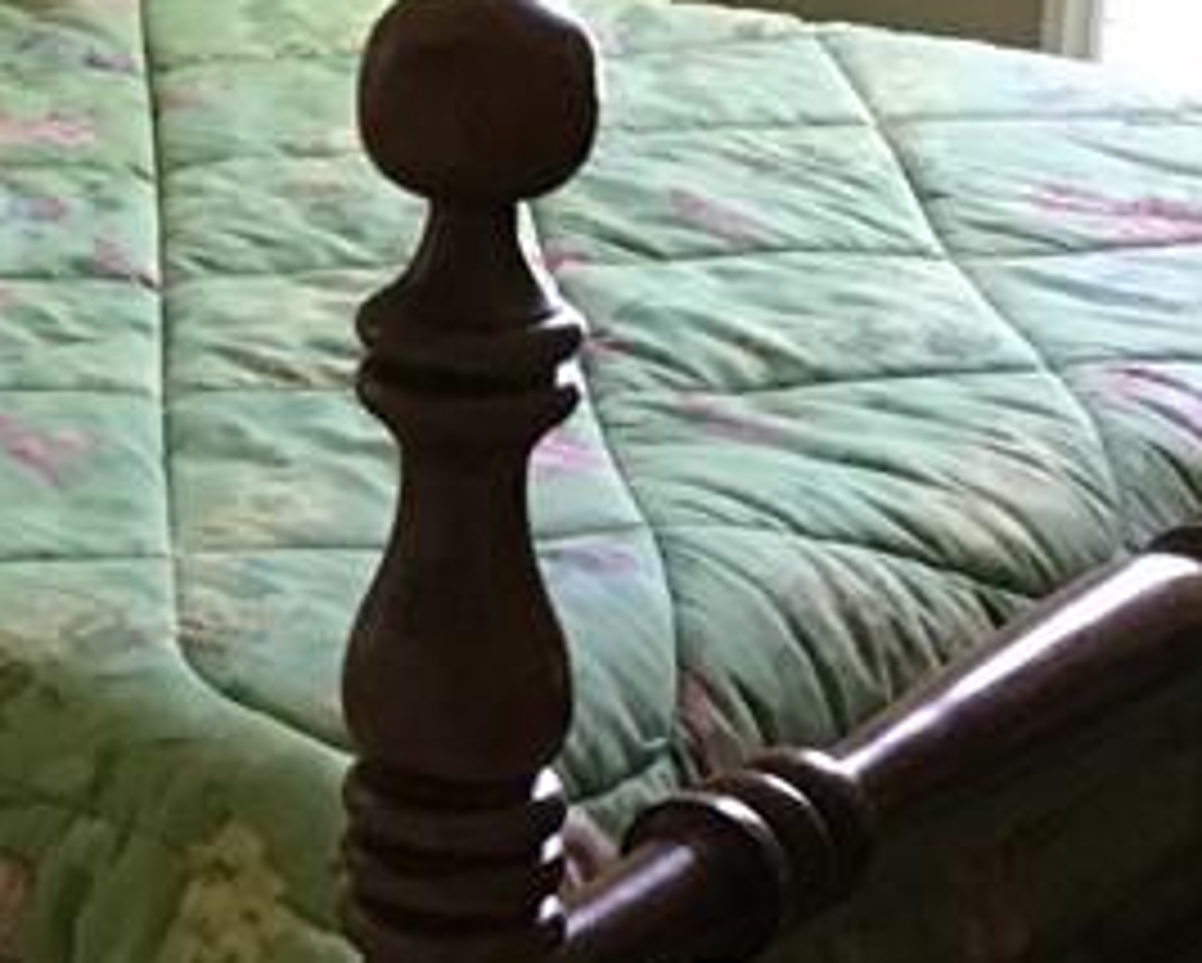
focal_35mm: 116
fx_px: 4130
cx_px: -446
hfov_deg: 15.6
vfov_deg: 13.2
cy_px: 198
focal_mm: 3.3
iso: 200
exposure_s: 1/17
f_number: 2.4
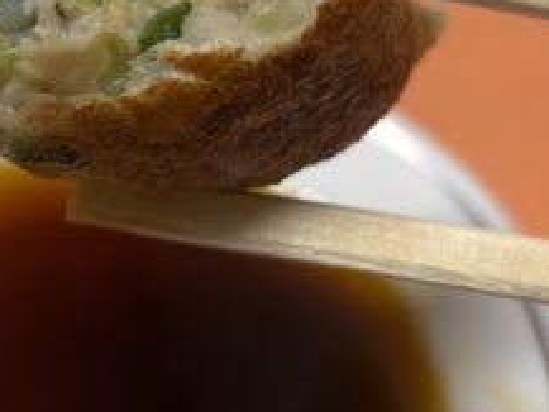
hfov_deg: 19.7
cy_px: 88
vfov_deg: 15.3
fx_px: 1523
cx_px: -25
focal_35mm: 96
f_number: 1.6
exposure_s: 1/50
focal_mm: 5.96
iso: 80
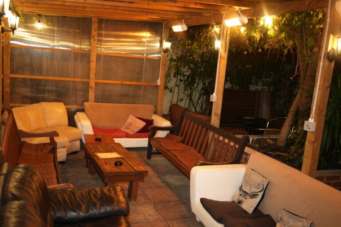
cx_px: 170
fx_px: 332
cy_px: 114
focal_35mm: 35
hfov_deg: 54.4
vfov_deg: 37.9
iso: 1000
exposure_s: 1/200
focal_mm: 35
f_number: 1.8
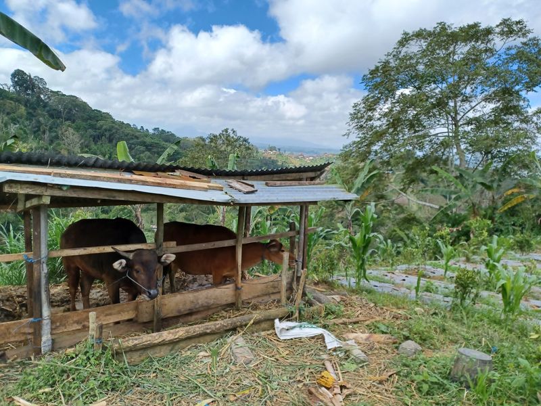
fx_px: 391
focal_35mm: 25
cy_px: 203
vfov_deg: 54.9
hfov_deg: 69.4
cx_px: 270
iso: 32
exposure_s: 1/340
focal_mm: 4.6
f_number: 1.8
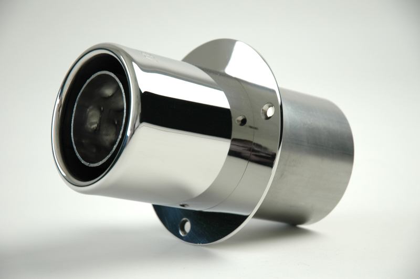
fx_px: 1224
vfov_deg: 13.0
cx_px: 210
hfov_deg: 19.5
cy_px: 140
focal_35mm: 105
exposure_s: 1/13
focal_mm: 70
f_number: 4.5
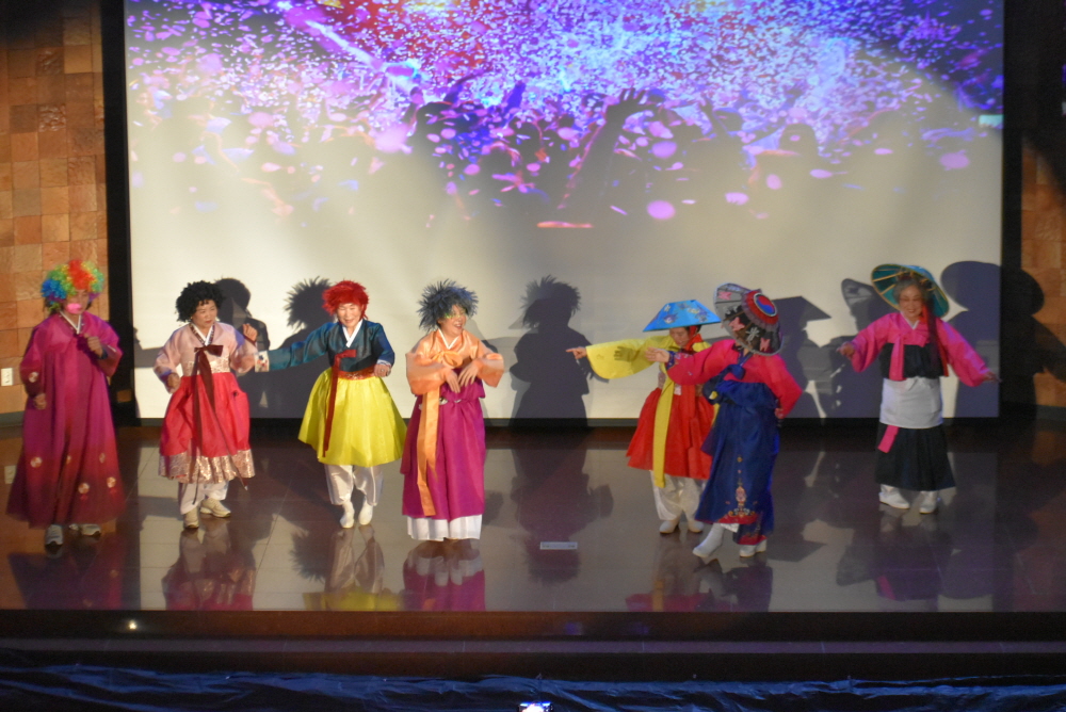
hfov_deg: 19.4
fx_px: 3111
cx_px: 533
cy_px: 356
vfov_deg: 13.1
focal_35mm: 105
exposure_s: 1/60
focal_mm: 70
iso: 4000
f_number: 4.5
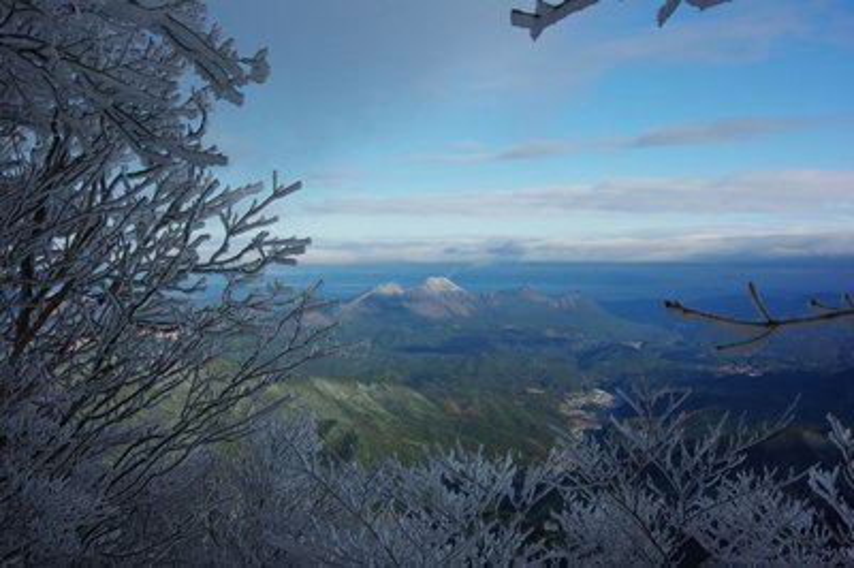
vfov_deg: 31.8
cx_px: 427
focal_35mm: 42
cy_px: 284
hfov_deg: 46.4
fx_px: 995
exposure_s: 1/320
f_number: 11
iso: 200
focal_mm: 28
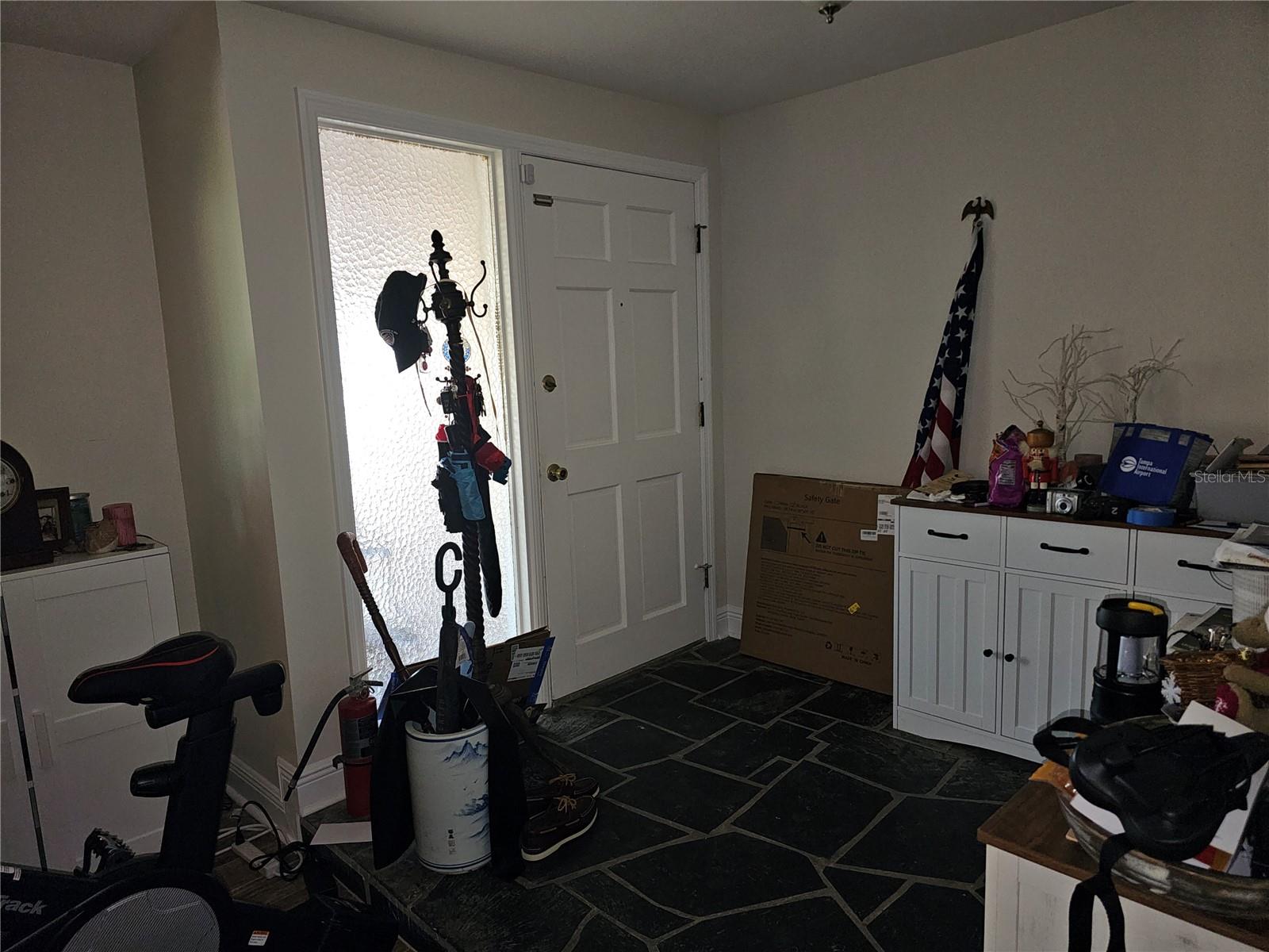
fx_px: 843
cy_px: 476
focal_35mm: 23
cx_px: 634
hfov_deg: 73.9
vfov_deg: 58.9
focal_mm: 6.3
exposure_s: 1/24
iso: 160
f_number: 1.7
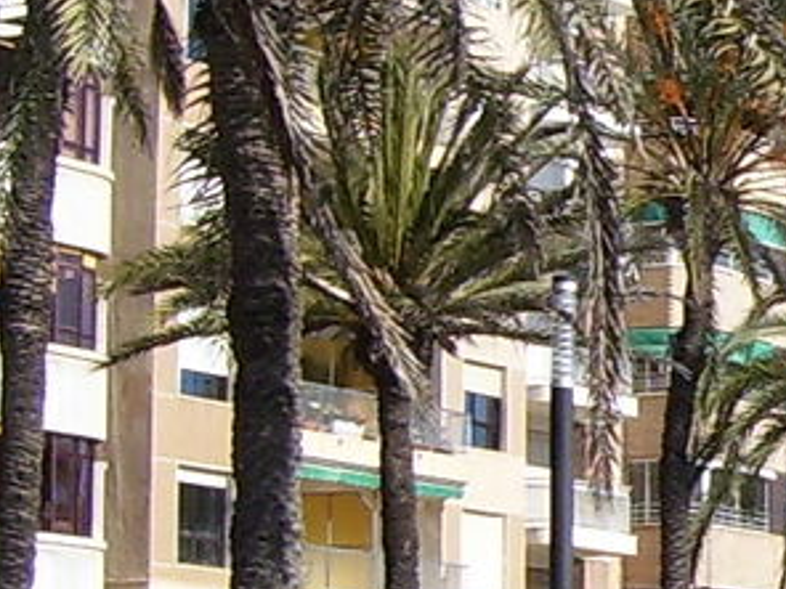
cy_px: 326
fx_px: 4178
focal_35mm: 184
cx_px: 1378
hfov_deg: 10.2
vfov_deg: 8.1
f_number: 4.8
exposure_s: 1/750
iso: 80
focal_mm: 5.6
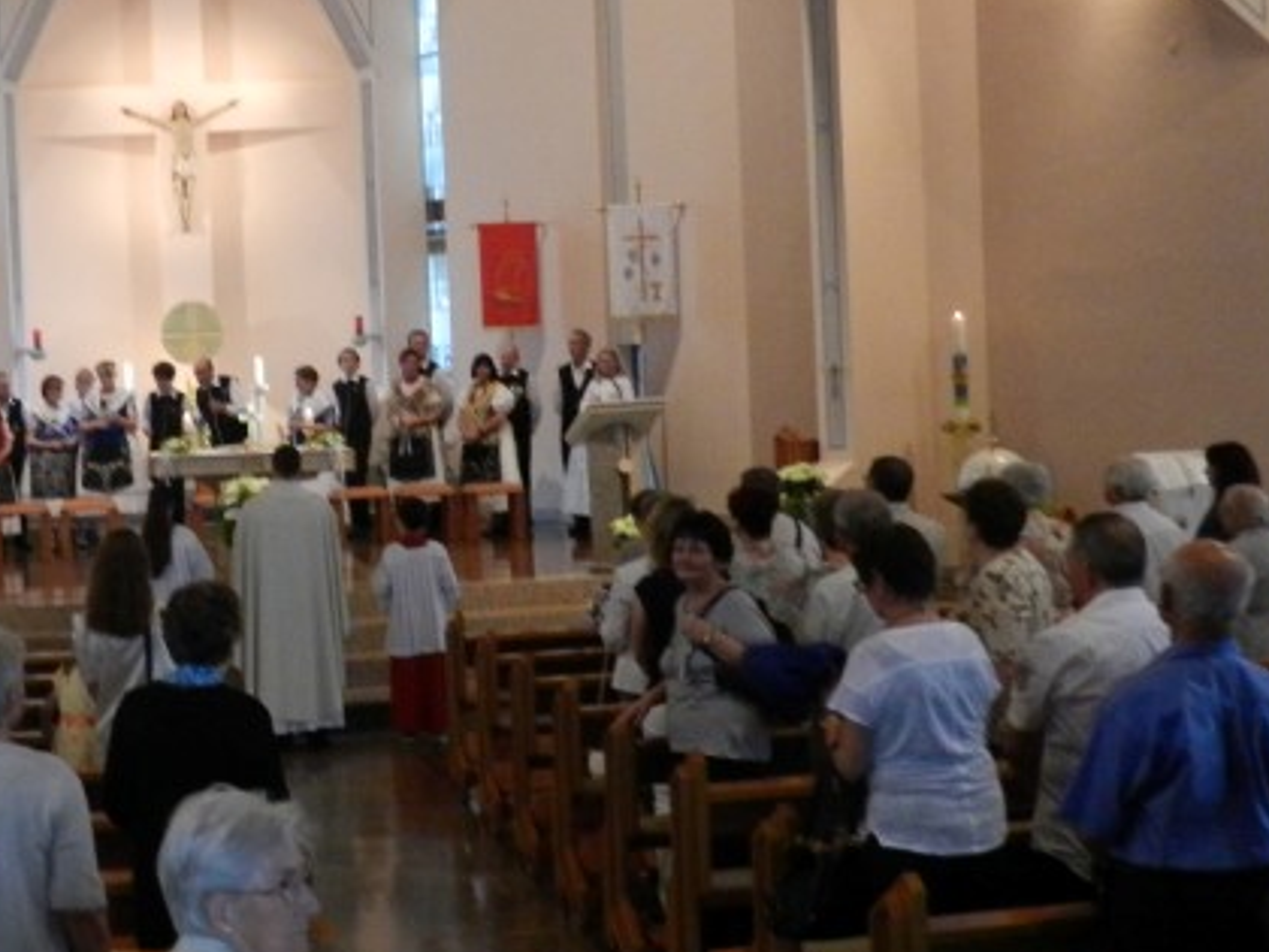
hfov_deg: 30.6
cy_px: 405
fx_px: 2236
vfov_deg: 24.0
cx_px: 196
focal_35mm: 61
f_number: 3.7
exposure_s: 1/40
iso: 800
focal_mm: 5.6
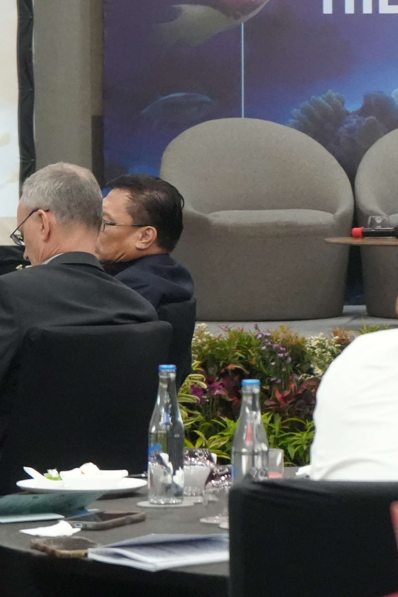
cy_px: 234
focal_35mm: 227
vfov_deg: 9.1
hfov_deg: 6.0
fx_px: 3764
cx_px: 610
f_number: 5.6
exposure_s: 1/160
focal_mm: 70
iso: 8000
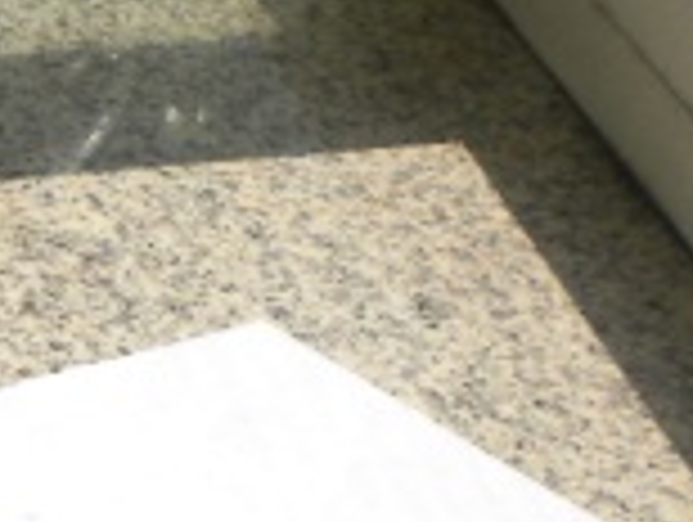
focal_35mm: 145
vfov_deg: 9.8
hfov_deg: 13.2
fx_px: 2907
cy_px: 922
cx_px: -189
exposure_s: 1/786
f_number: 4.6
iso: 80
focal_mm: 6.3
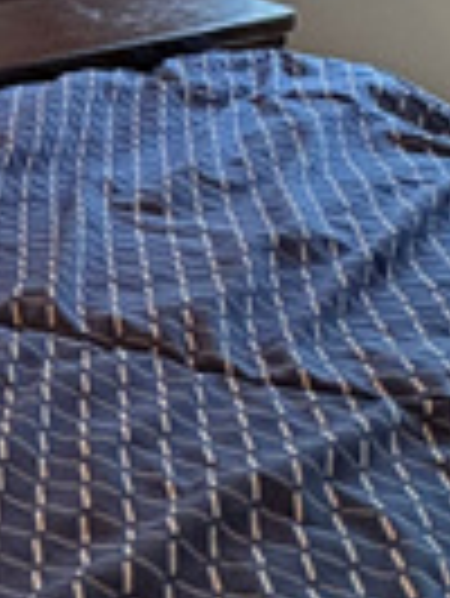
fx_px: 1402
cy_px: -243
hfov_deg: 14.1
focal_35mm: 81
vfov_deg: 21.1
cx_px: -544
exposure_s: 1/60
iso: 200
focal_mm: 2.22
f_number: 2.2
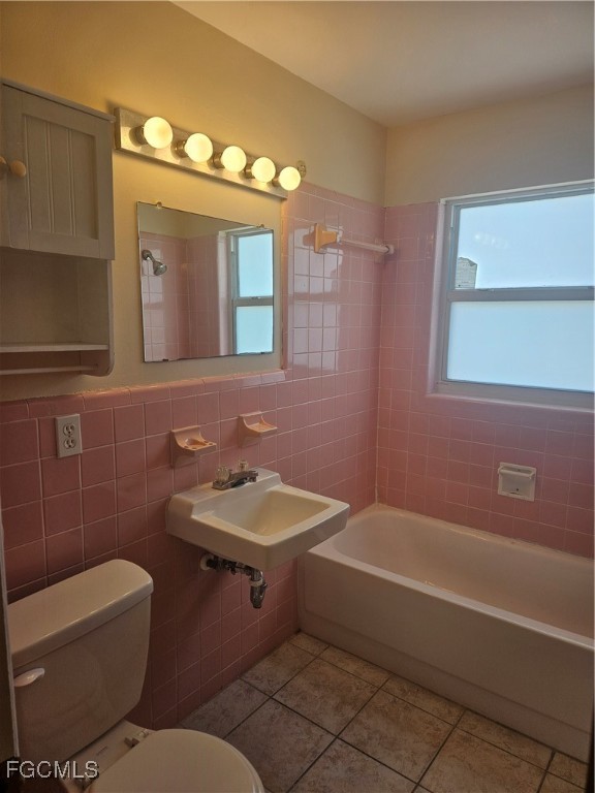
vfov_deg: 73.9
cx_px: 298
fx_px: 527
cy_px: 396
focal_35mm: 23
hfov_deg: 58.9
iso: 25
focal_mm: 5.4
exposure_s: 1/209
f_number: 1.8
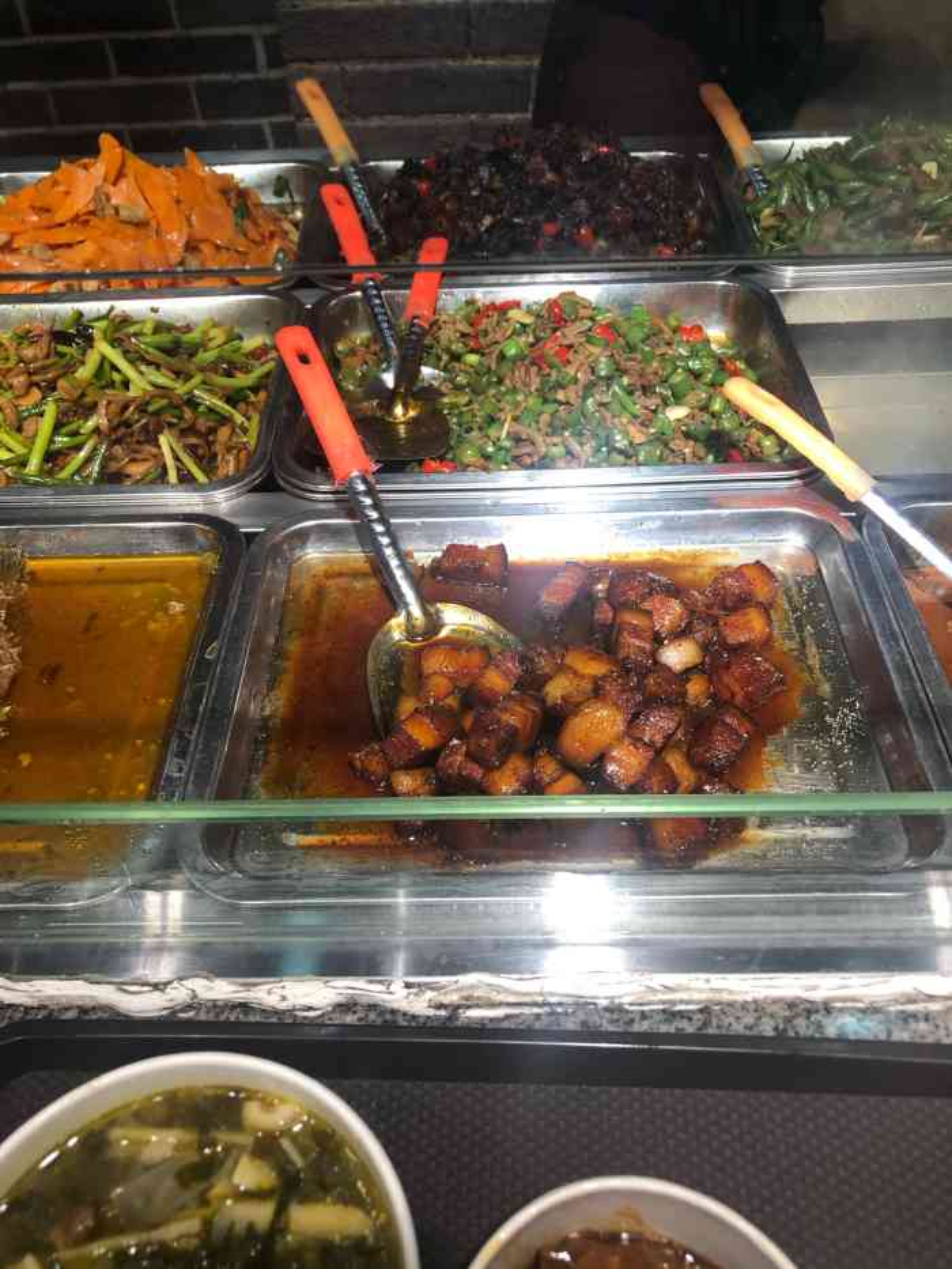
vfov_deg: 63.4
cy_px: 634
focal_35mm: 28
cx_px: 476
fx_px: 1026
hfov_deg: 49.8
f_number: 1.8
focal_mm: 3.99
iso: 25
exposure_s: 1/50
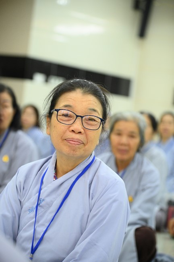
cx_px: 87
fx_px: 872
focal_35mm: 120
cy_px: 131
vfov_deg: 17.1
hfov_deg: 11.4
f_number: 4
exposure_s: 1/160
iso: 5000
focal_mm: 120
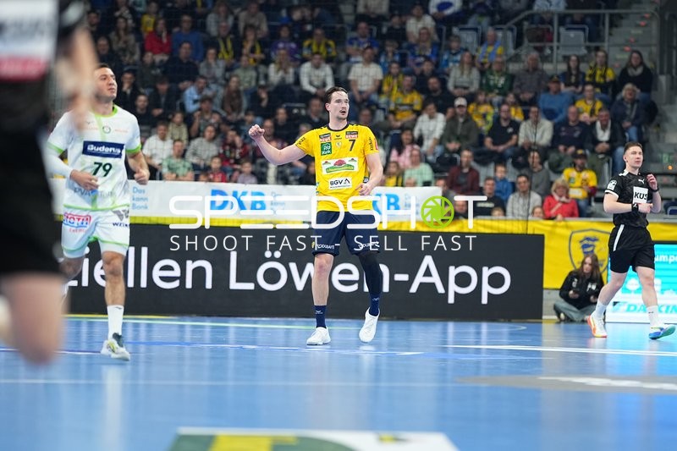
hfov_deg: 10.2
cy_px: 226
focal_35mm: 202
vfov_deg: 6.8
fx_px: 3798
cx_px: 338
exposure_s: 1/1600
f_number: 1.8
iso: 1000
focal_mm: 135
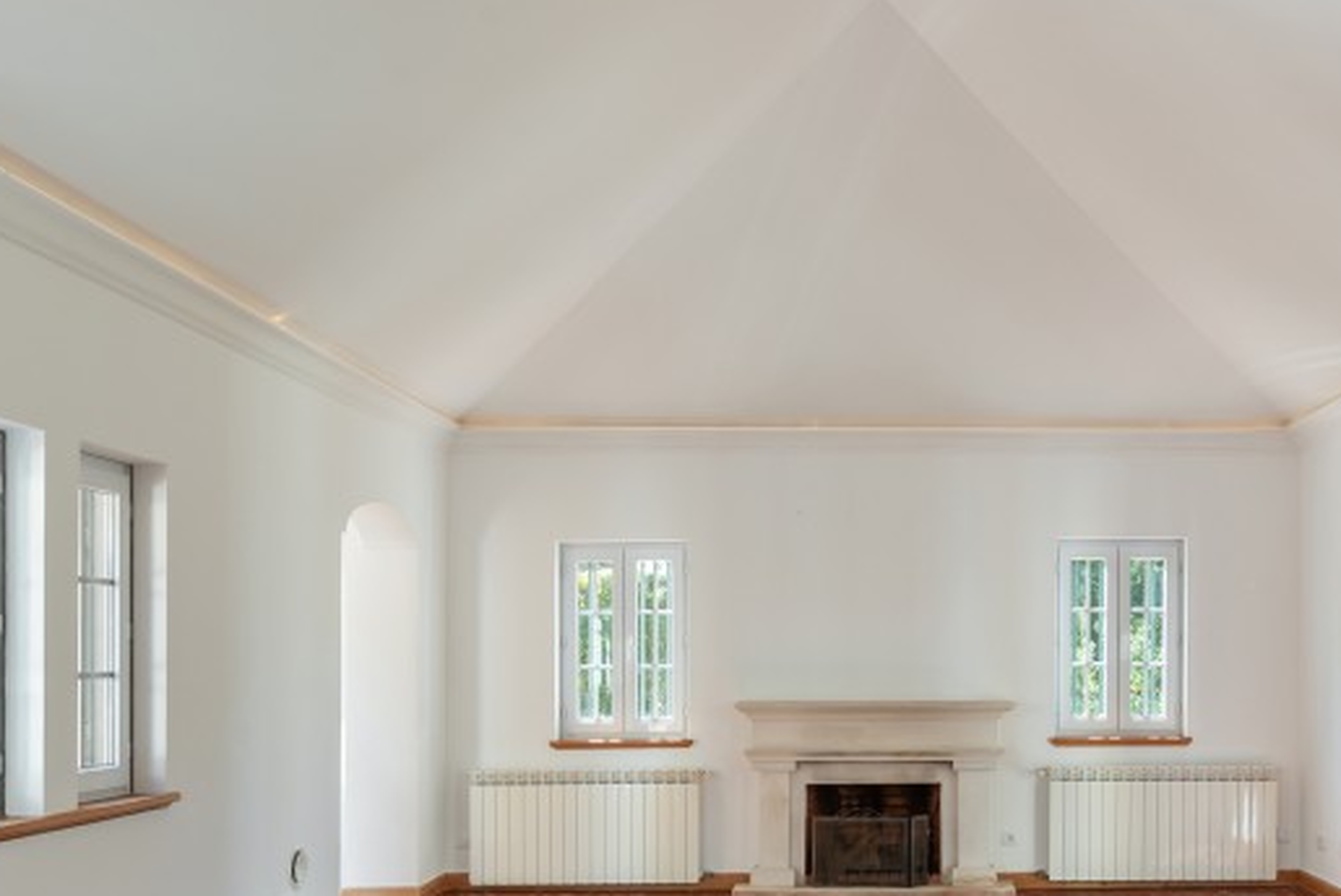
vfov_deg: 34.7
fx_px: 1416
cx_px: 880
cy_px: 615
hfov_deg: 49.9
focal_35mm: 38
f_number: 11
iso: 200
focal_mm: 17
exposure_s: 1/6
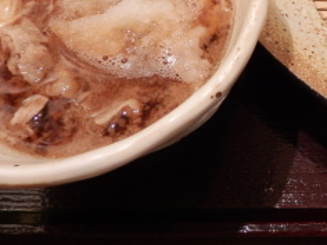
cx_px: 305
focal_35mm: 53
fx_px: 501
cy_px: 10
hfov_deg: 33.9
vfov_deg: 26.3
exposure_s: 1/30
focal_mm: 4.5
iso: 400
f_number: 3
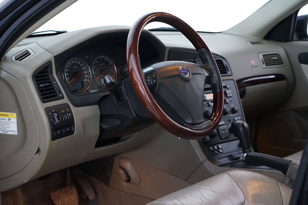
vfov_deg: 21.2
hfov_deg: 31.4
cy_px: 102
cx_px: 154
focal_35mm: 64
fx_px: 547
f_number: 5.6
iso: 6400
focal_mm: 64
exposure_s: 1/30
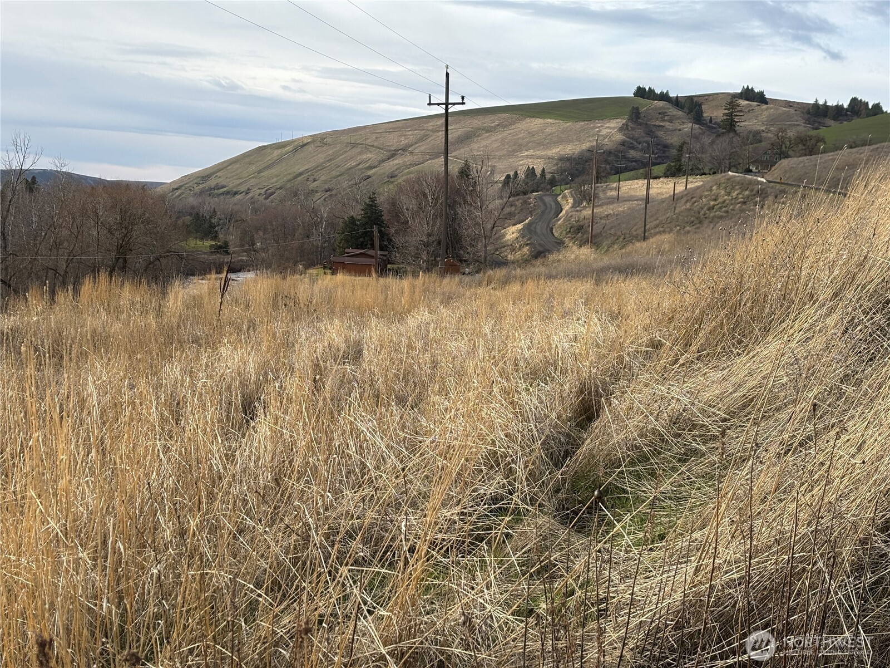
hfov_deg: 36.8
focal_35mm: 52
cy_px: 334
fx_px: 1337
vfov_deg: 28.0
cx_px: 445
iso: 32
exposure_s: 1/1399
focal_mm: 5.96
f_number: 1.6
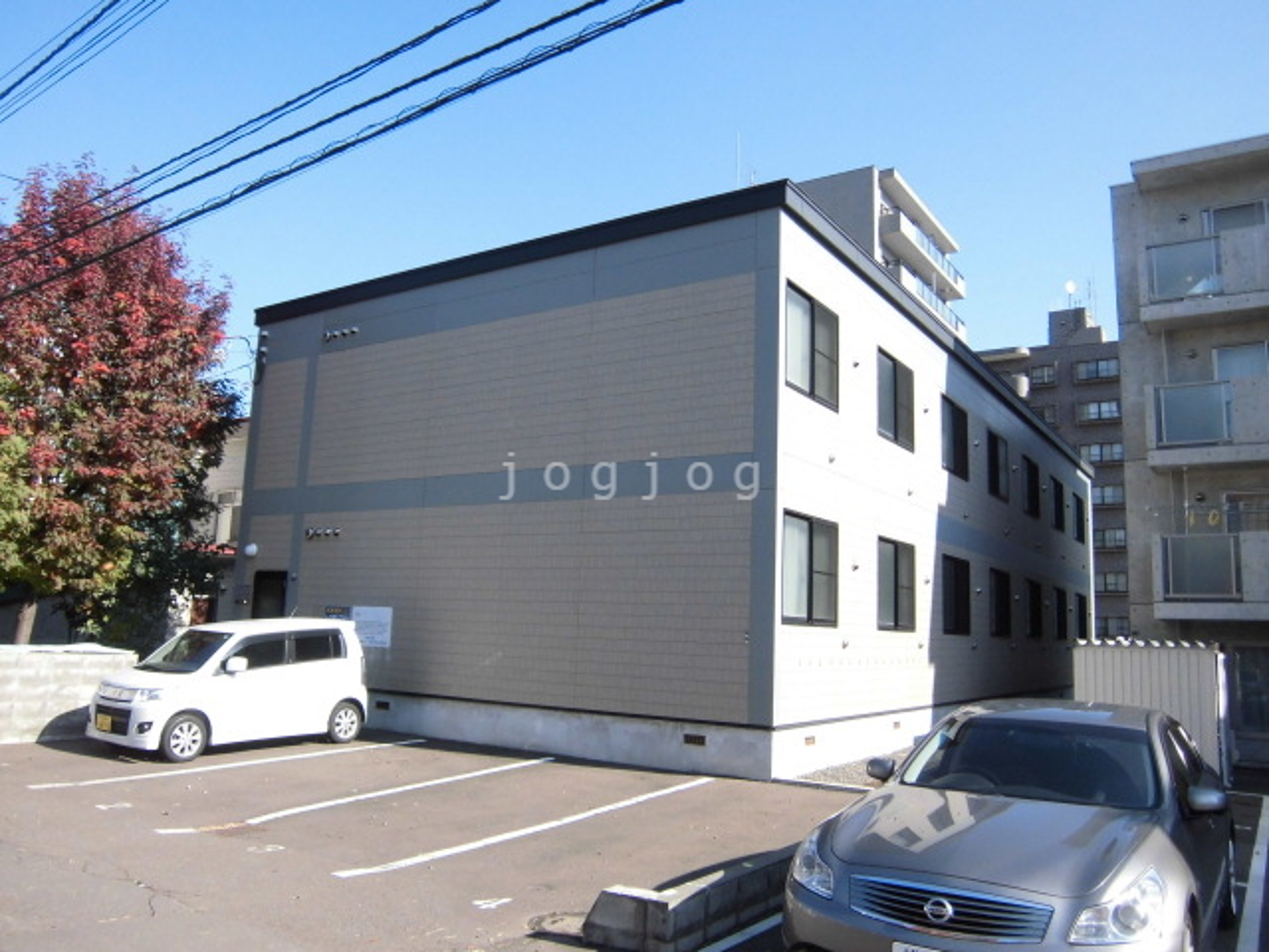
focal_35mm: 26
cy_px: 476
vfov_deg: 53.1
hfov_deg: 67.3
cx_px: 634
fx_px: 953
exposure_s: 1/640
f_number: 2.8
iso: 100
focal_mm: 4.7
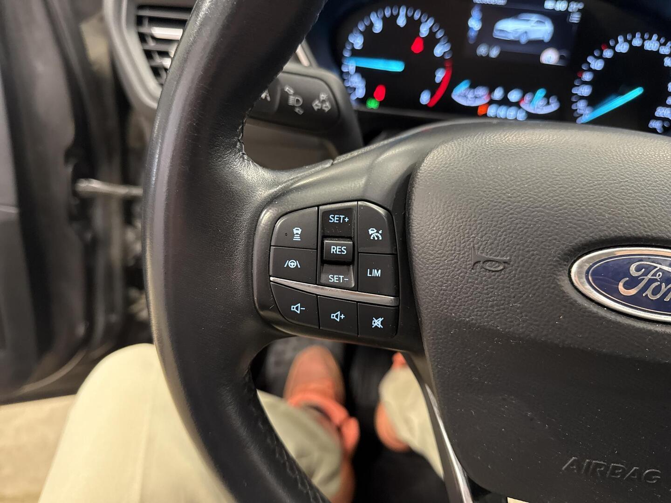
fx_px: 465
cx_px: 336
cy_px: 252
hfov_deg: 71.6
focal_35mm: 24
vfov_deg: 56.8
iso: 640
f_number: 1.78
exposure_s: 1/33
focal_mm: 6.76
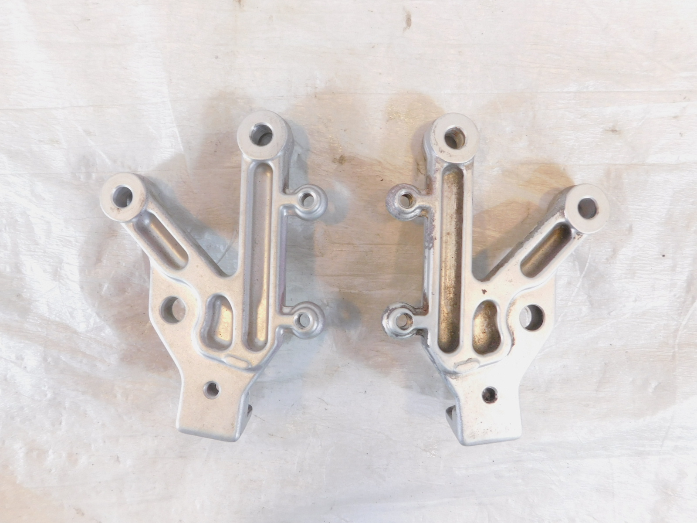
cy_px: 262
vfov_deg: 58.9
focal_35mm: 23
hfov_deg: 73.9
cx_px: 348
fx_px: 463
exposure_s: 1/30
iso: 220
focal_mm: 4
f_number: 3
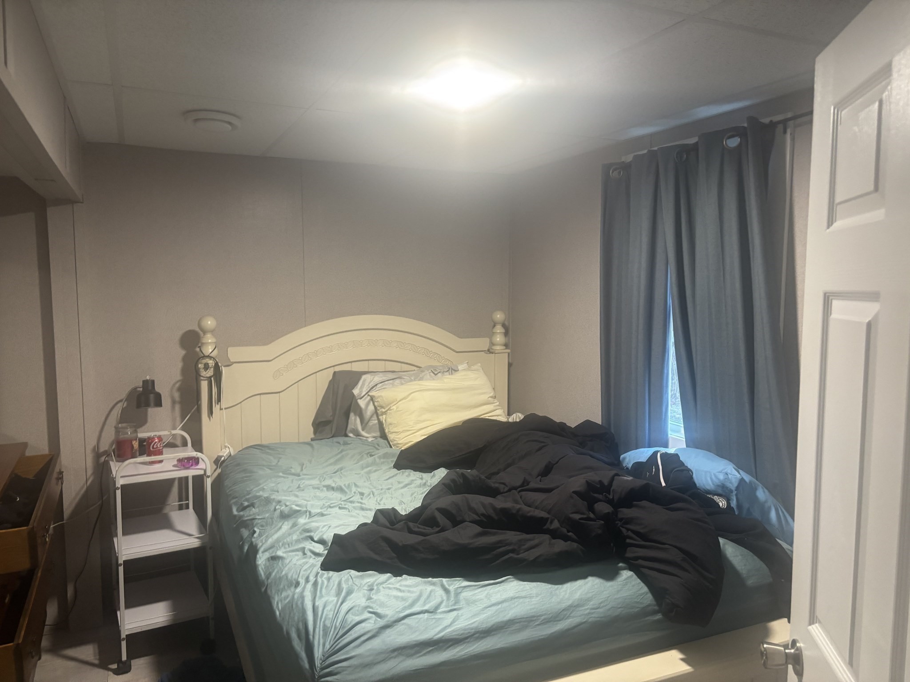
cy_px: 341
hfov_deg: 67.3
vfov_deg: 53.1
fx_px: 683
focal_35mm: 26
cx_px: 455
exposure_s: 1/60
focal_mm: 5.96
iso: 200
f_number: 1.6
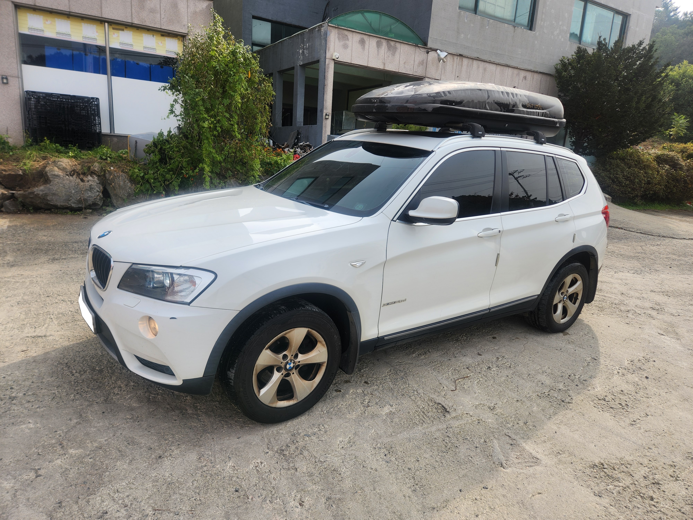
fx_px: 460
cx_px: 346
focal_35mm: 23
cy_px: 260
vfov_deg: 58.9
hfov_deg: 73.9
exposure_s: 1/909
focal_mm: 5.4
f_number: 1.8
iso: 20
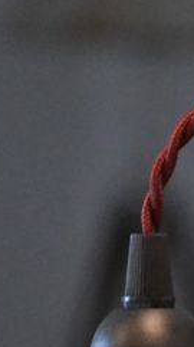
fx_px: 5338
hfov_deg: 2.1
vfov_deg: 3.7
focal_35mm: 582
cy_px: 380
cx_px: 268
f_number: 5.6
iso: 2800
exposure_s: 1/125
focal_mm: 105
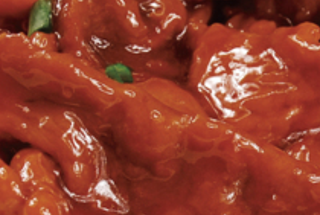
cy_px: 158
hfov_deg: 9.1
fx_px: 2017
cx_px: 206
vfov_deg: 6.1
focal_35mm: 226
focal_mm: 31
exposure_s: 1/160
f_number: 7.1
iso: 100
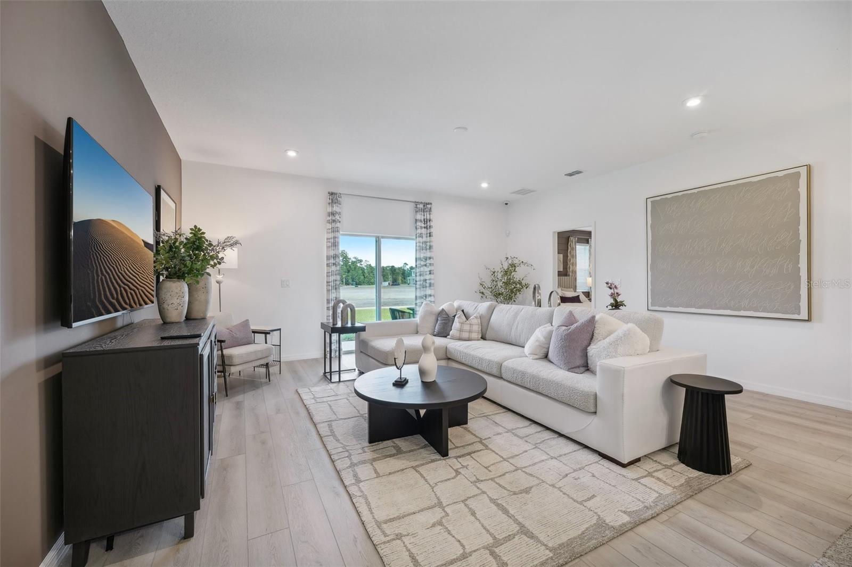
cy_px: 284
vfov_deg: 81.2
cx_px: 426
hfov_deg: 104.3
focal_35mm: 14
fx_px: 331
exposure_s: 1/25
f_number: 8
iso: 400
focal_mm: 14
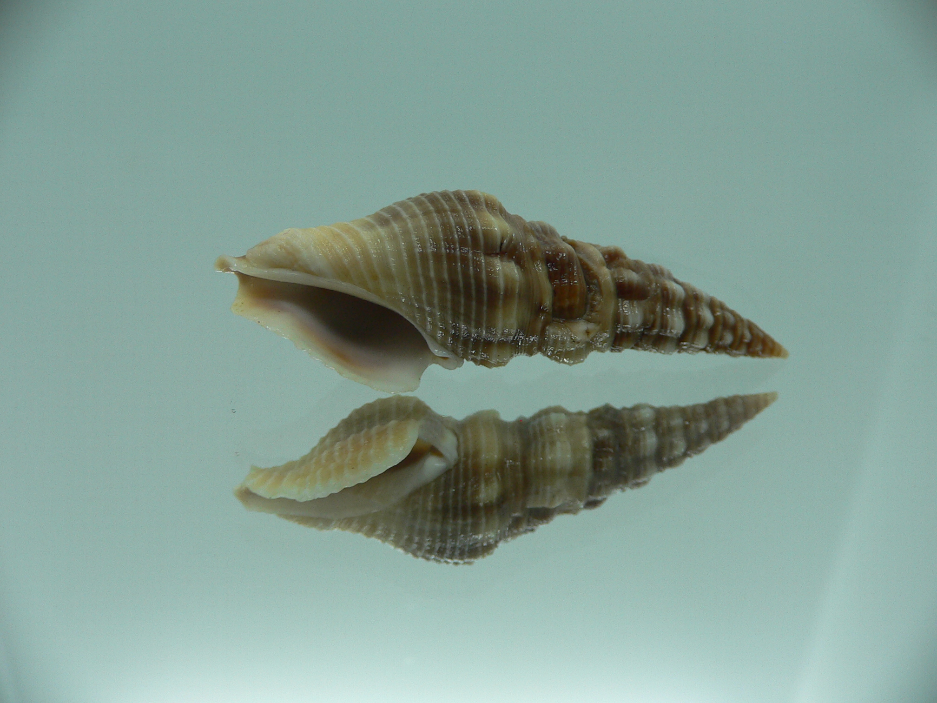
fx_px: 947
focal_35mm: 35
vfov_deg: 40.7
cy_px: 352
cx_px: 468
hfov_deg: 52.6
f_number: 2.8
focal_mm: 4.6
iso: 80
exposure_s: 1/80
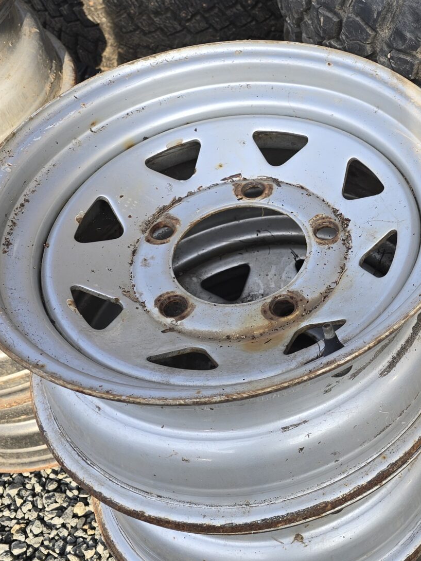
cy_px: 203
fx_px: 875
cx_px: 433
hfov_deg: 25.5
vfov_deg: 35.3
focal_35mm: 54
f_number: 1.7
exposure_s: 1/180
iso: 12
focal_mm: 6.3
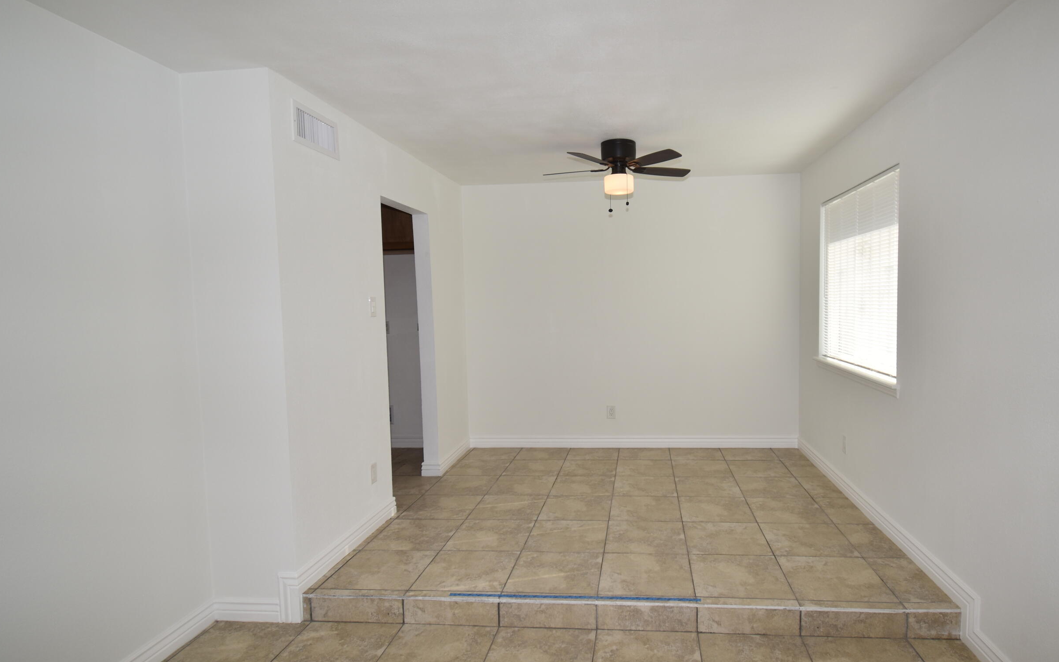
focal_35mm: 19
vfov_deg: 62.2
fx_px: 548
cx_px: 596
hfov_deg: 87.6
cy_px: 337
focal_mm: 10
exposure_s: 1/200
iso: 125
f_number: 5
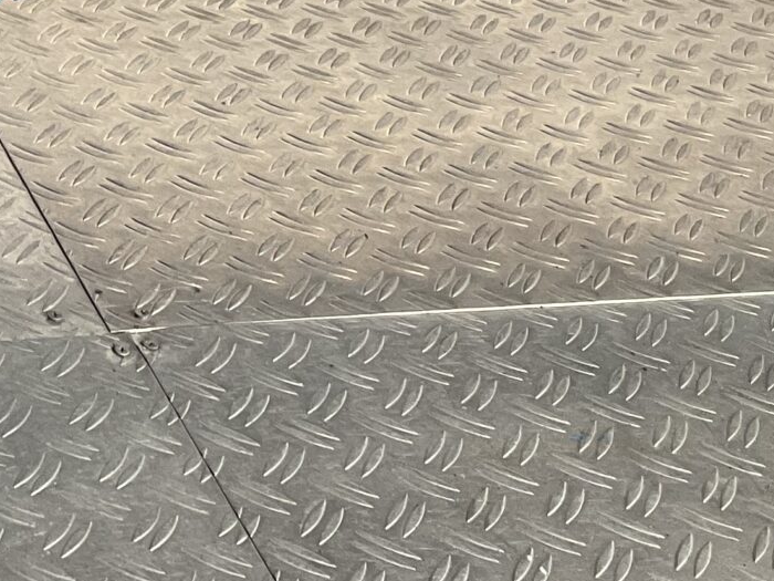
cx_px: -23
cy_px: 66
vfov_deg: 13.8
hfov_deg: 18.0
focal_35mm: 106
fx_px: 2370
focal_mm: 3
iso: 100
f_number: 1.8
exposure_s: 1/60
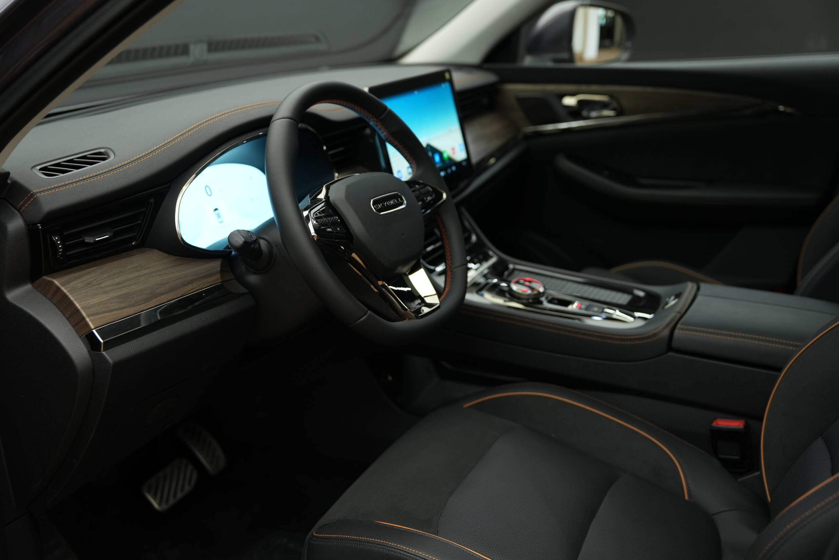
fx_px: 886
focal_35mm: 38
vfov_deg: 35.1
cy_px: 280
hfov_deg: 50.7
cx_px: 420
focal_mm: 38
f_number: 2.8
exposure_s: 1/100
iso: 1000
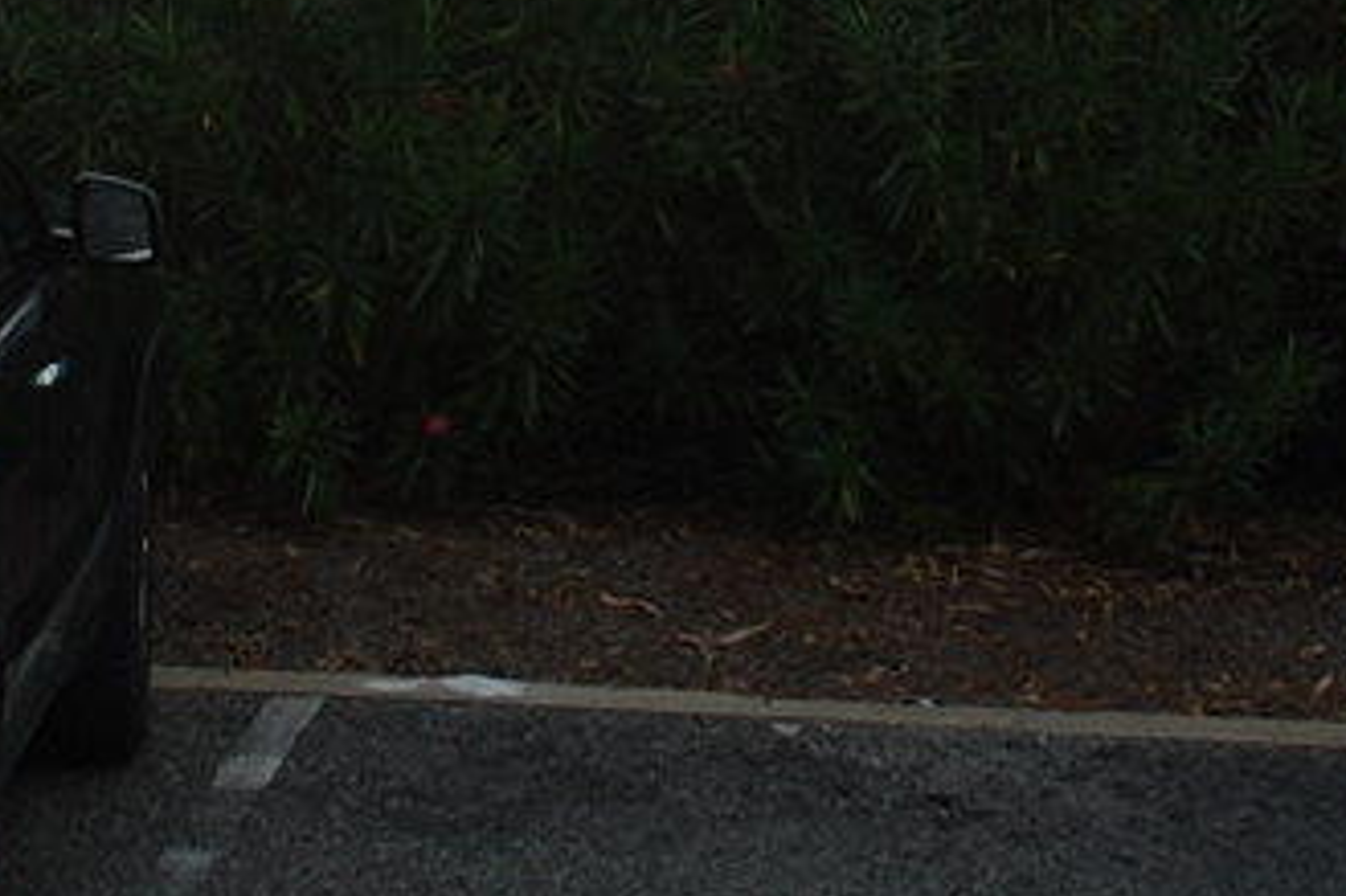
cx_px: 847
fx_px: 10575
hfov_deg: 7.3
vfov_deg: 4.8
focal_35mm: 283
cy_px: -916
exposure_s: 1/200
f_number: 7.1
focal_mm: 32
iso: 100
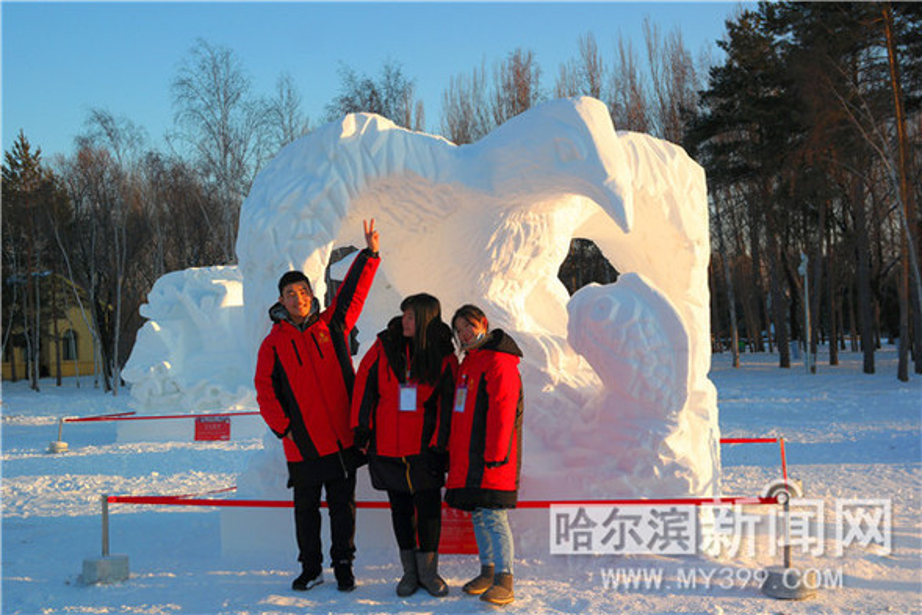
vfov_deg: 31.2
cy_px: 308
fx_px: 1101
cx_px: 461
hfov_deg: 45.4
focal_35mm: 43
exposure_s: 1/200
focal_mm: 28
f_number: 5.6
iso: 100
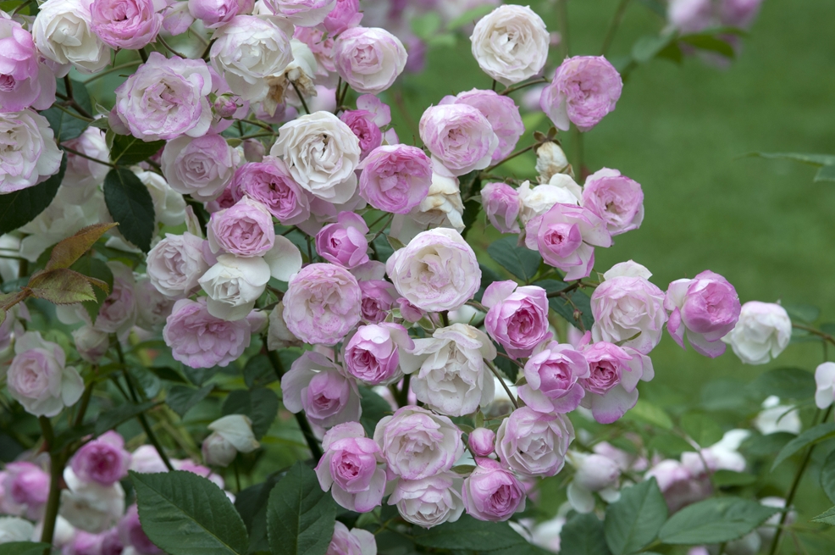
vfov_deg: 8.4
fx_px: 3788
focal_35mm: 164
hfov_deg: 12.6
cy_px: 275
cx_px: 411
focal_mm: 105
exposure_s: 1/125
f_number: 10
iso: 200
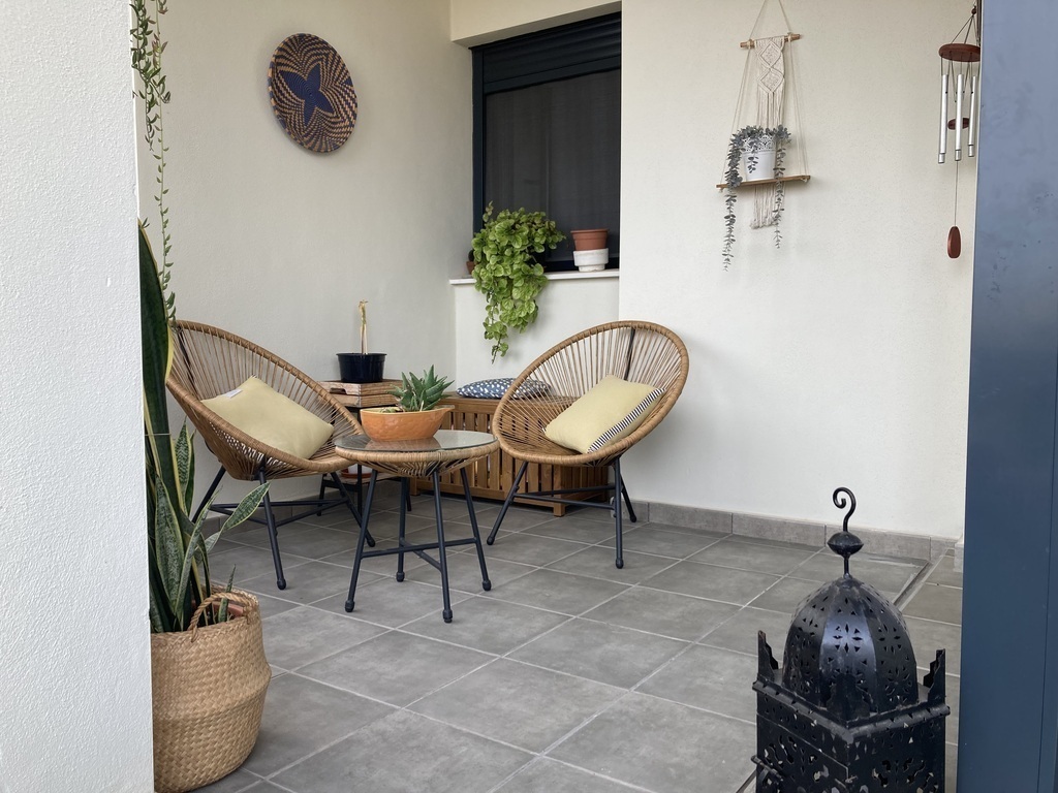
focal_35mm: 28
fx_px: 856
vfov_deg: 49.7
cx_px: 529
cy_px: 396
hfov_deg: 63.4
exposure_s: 1/121
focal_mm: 3.99
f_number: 1.8
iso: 25
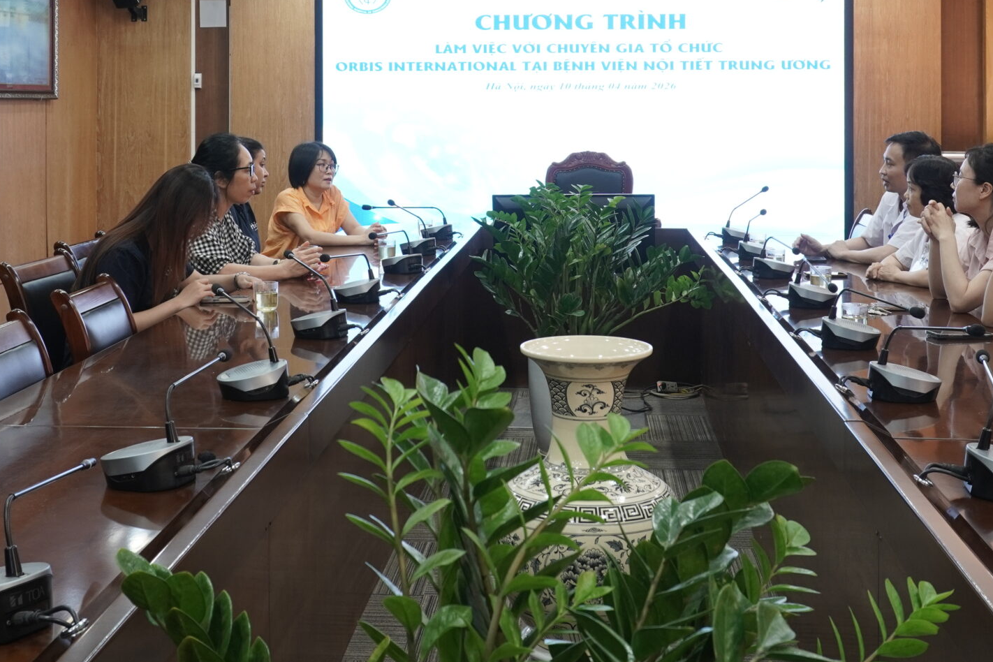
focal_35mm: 54
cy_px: 101
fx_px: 1489
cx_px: 481
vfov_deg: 24.5
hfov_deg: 36.9
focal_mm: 20
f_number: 5.6
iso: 400
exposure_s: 1/15
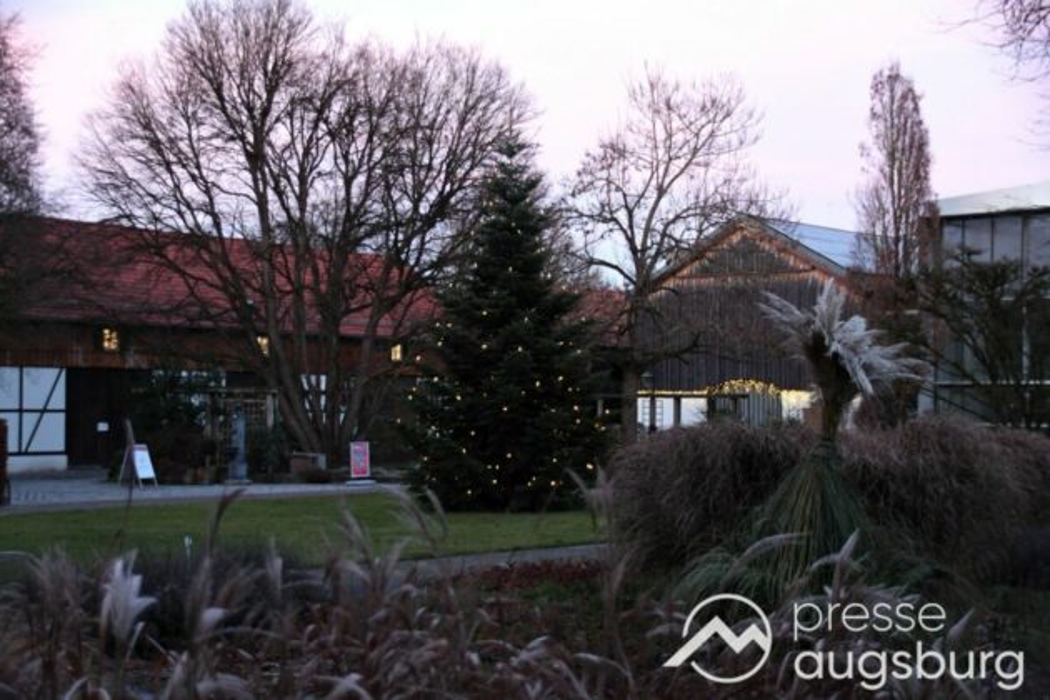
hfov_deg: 30.5
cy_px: 350
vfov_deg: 20.6
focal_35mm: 66
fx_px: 1925
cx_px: 525
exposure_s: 1/80
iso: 3200
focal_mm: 44
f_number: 4.5
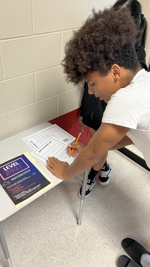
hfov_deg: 40.0
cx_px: 59
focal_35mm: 29
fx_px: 205
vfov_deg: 66.1
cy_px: 134
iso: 100
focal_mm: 5.7
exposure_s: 1/40
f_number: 1.5
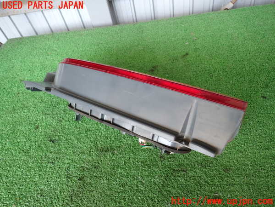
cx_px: 138
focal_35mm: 25
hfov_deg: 69.4
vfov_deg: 54.9
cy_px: 104
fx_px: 199
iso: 200
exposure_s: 1/60
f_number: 2
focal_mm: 4.5
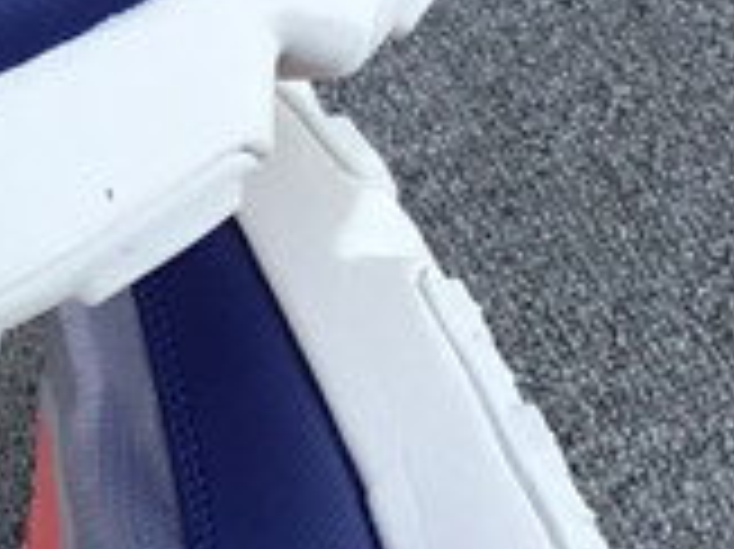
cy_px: 128
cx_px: -671
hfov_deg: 10.7
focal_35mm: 171
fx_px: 3623
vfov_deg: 8.7
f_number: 2.4
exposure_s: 1/275
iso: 25
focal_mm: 3.3
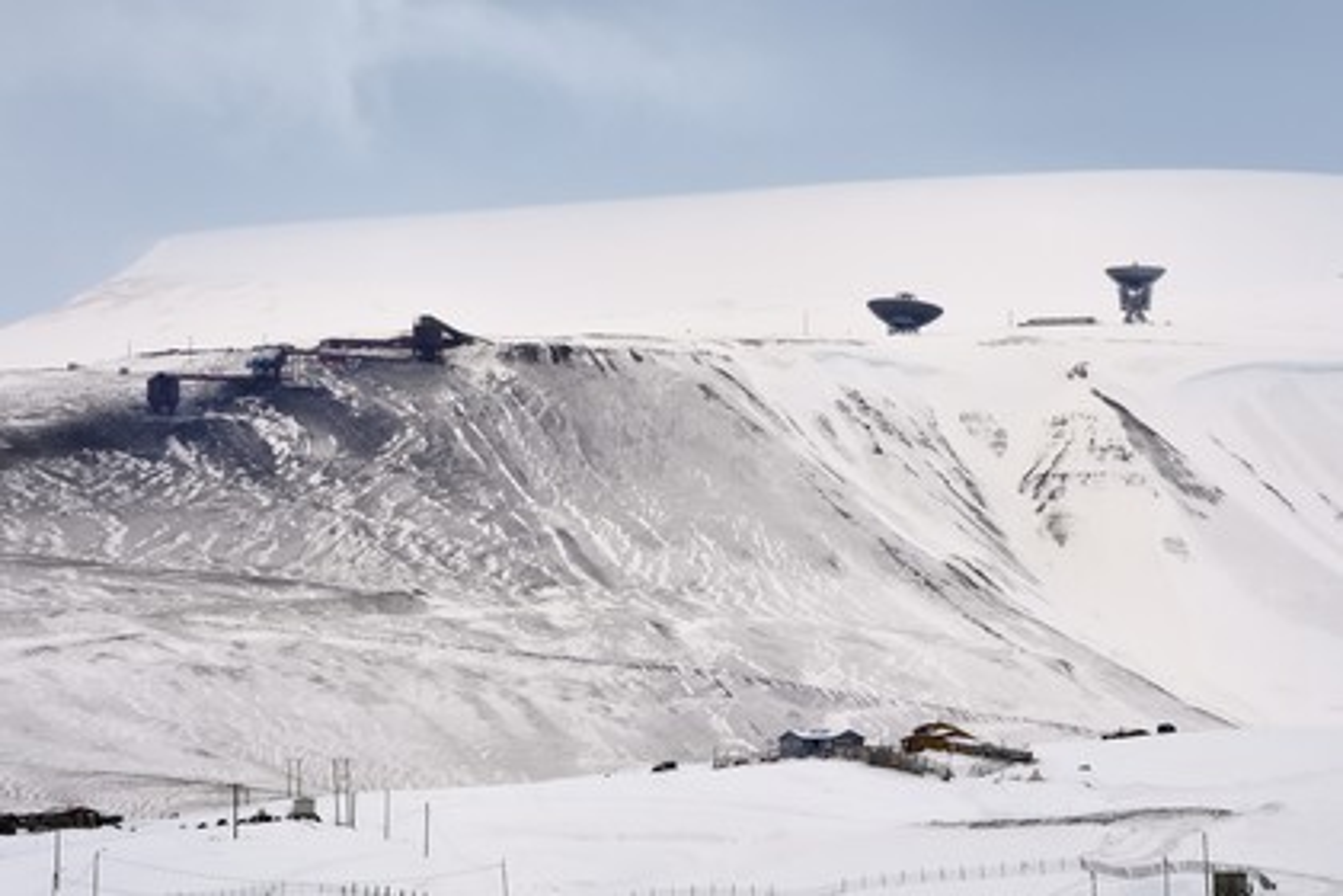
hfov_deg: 10.3
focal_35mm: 200
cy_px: 448
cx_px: 672
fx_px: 7461
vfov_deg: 6.9
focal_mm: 200
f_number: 6.3
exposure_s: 1/320
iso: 400
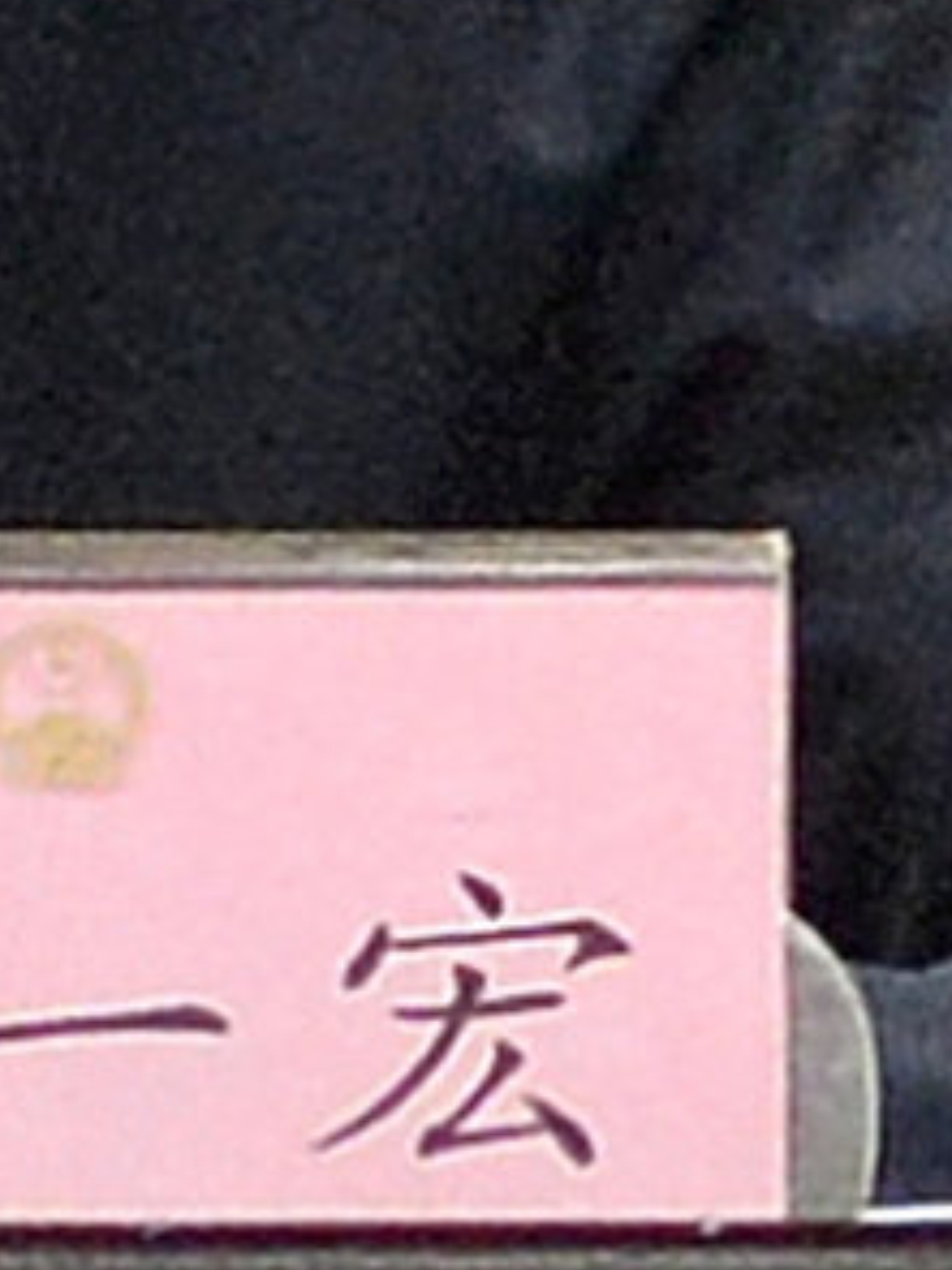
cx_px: -939
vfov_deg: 2.9
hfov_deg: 2.2
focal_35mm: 685
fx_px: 25136
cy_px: -807
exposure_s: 1/125
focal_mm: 105
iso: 1600
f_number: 5.6
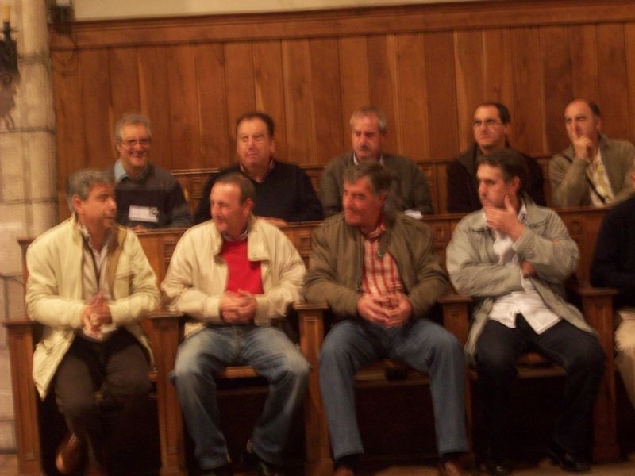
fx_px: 1688
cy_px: 238
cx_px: 318
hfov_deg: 21.3
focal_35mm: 92
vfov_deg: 16.1
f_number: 4.7
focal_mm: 15.3
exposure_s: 1/8
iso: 200
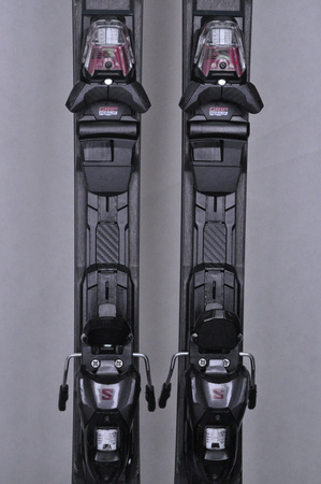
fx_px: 1508
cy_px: 242
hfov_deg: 12.2
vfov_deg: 18.2
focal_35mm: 112
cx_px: 160
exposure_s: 1/125
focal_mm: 75
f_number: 9.5
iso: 3200
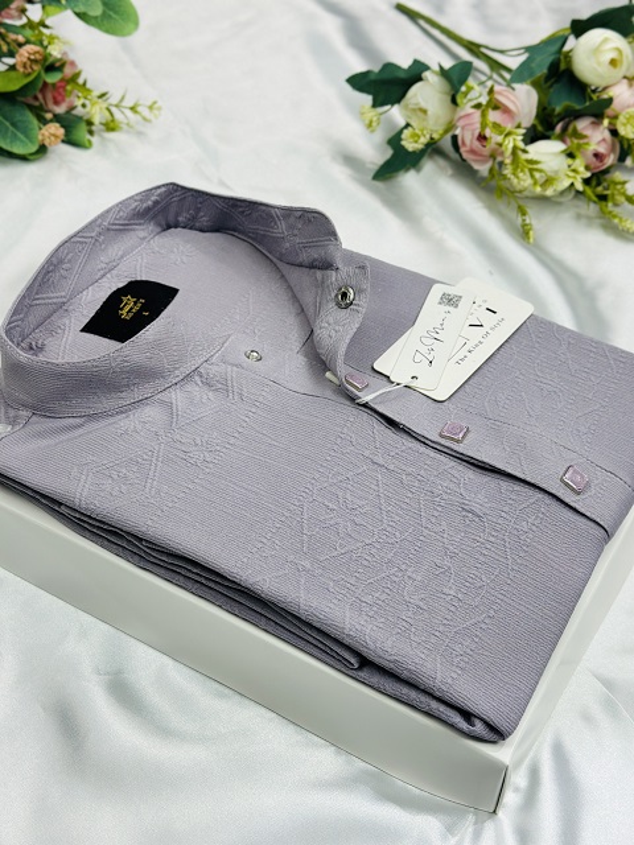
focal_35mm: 48
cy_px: 422
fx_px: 1172
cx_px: 317
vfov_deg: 39.7
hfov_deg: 30.3
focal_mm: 6.86
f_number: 1.78
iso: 80
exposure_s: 1/258
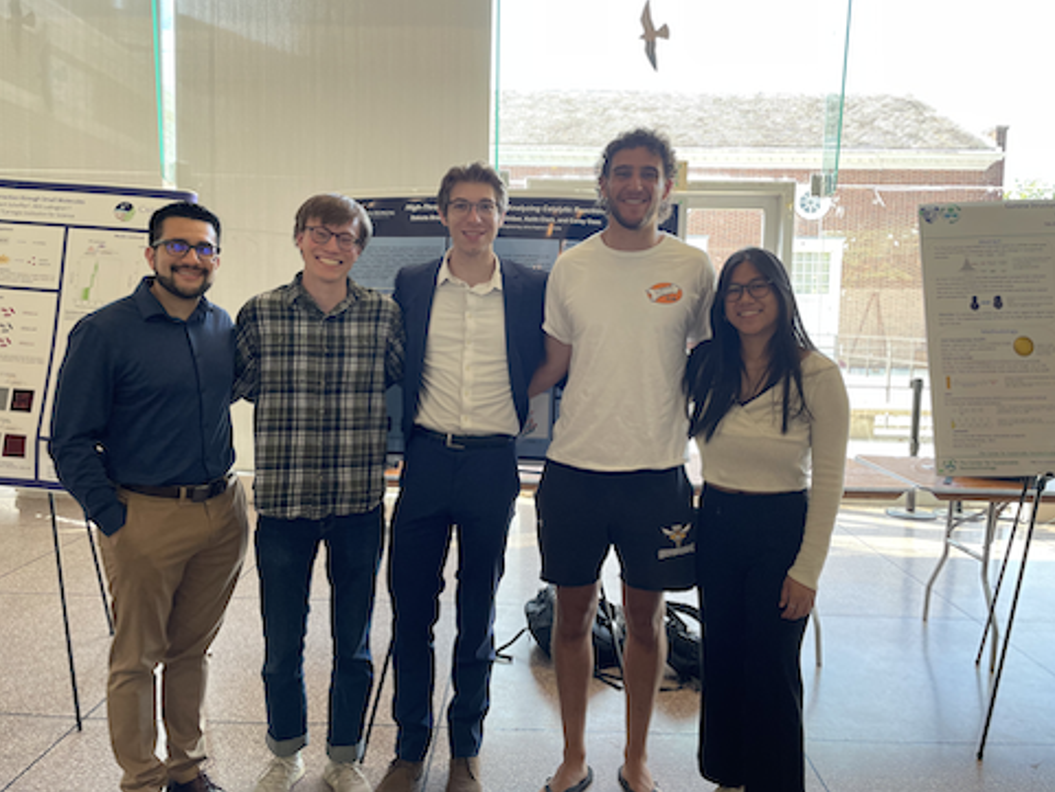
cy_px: 389
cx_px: 520
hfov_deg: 65.3
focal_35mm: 27
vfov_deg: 51.4
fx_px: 823
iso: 64
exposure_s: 1/120
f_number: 1.6
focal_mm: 4.2
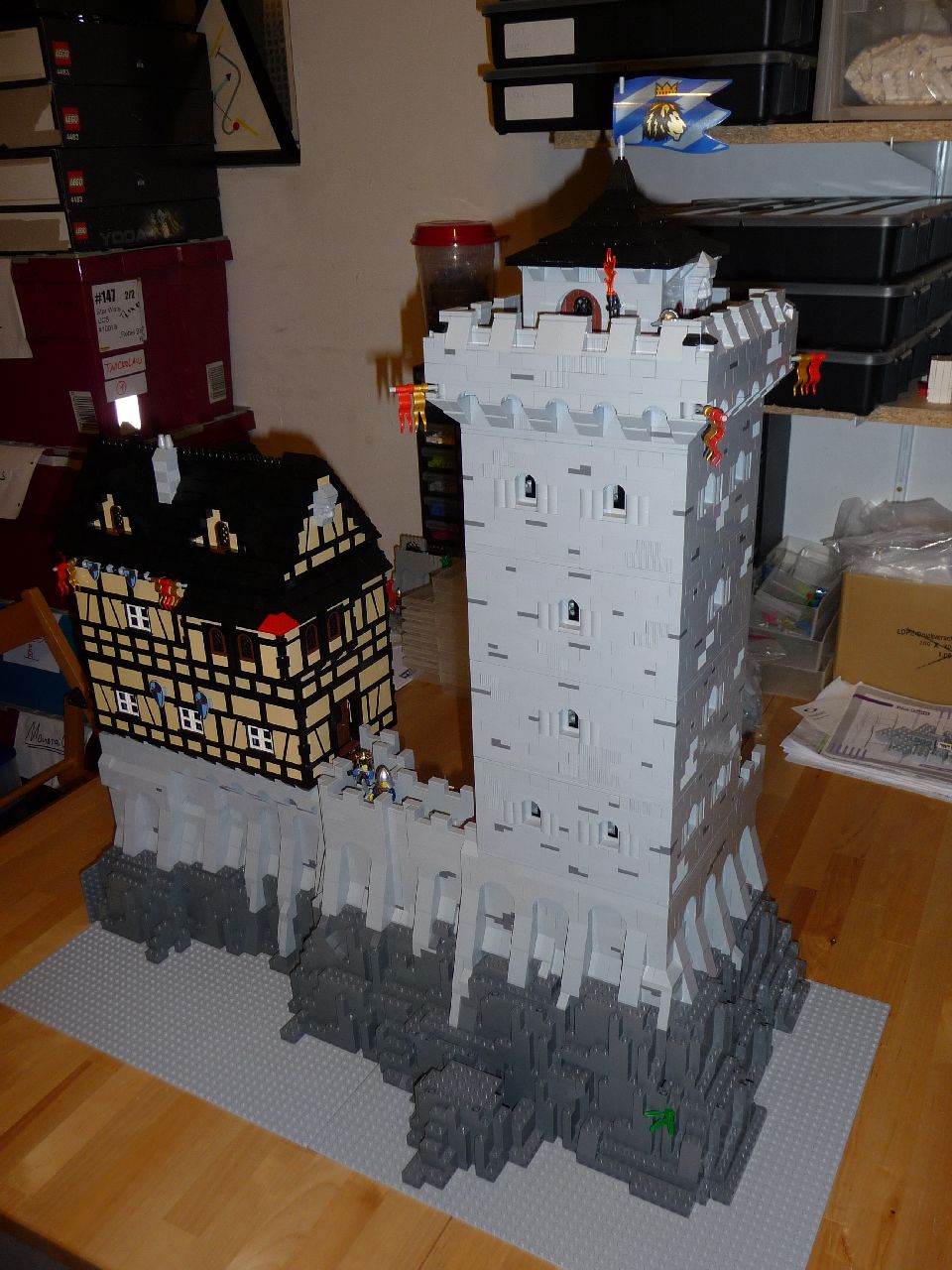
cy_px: 635
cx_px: 476
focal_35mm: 30
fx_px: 1100
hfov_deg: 46.8
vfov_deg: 60.0
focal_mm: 5
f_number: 3.4
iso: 100
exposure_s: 1/30
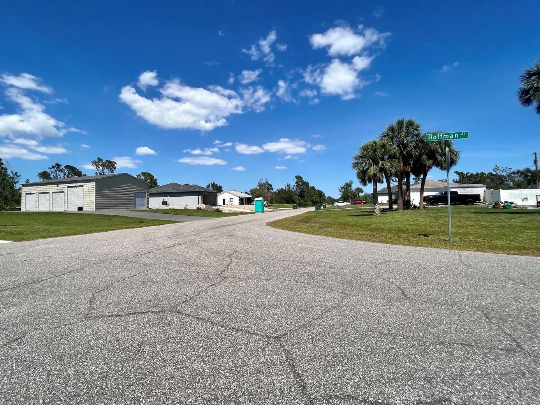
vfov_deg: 81.7
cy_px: 195
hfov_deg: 97.6
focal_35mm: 15
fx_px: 234
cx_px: 234
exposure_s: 1/2801
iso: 32
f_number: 1.8
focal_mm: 1.57
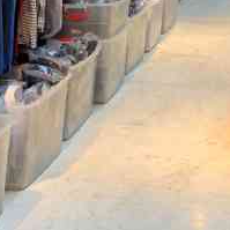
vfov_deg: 14.8
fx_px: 812
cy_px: -129
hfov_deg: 15.9
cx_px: 206
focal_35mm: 108
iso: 80
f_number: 1.8
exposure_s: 1/120
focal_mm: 4.25
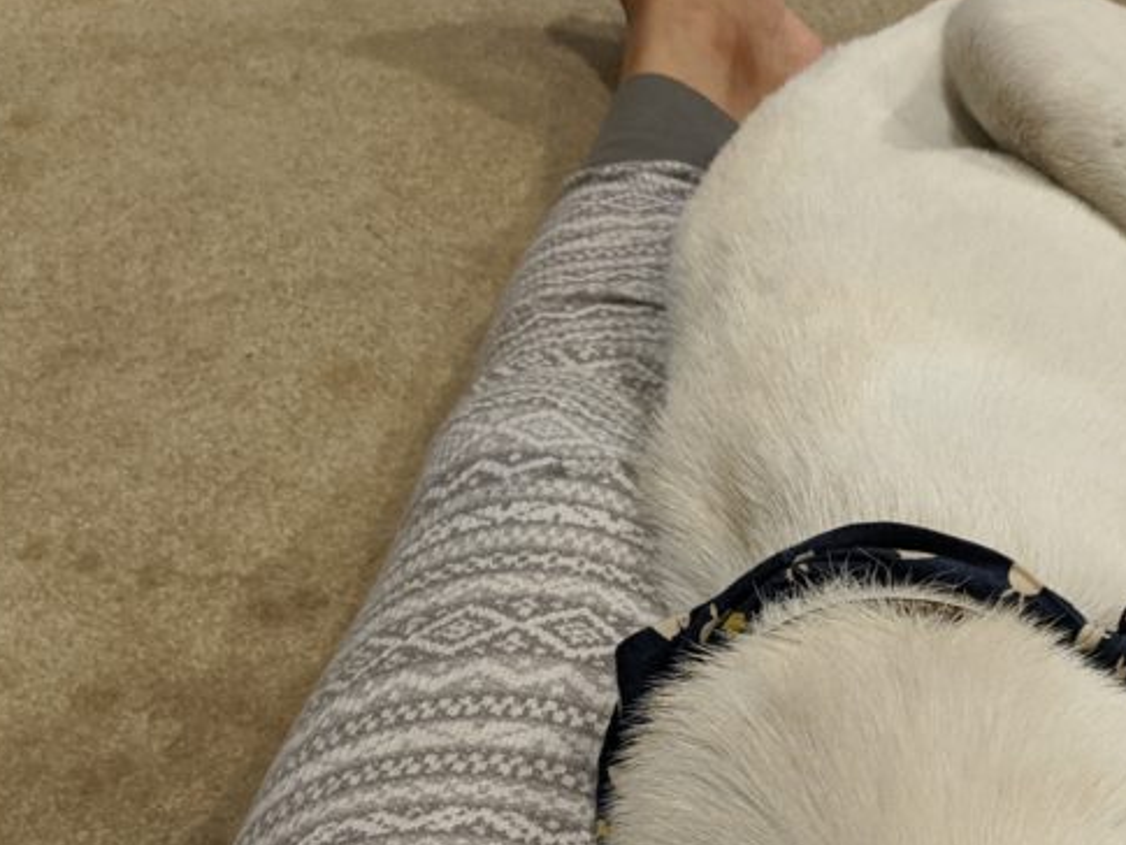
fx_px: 1855
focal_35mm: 57
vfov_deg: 25.4
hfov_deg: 32.2
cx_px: 1008
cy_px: 604
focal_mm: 4.44
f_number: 1.8
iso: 560
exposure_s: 1/40.1
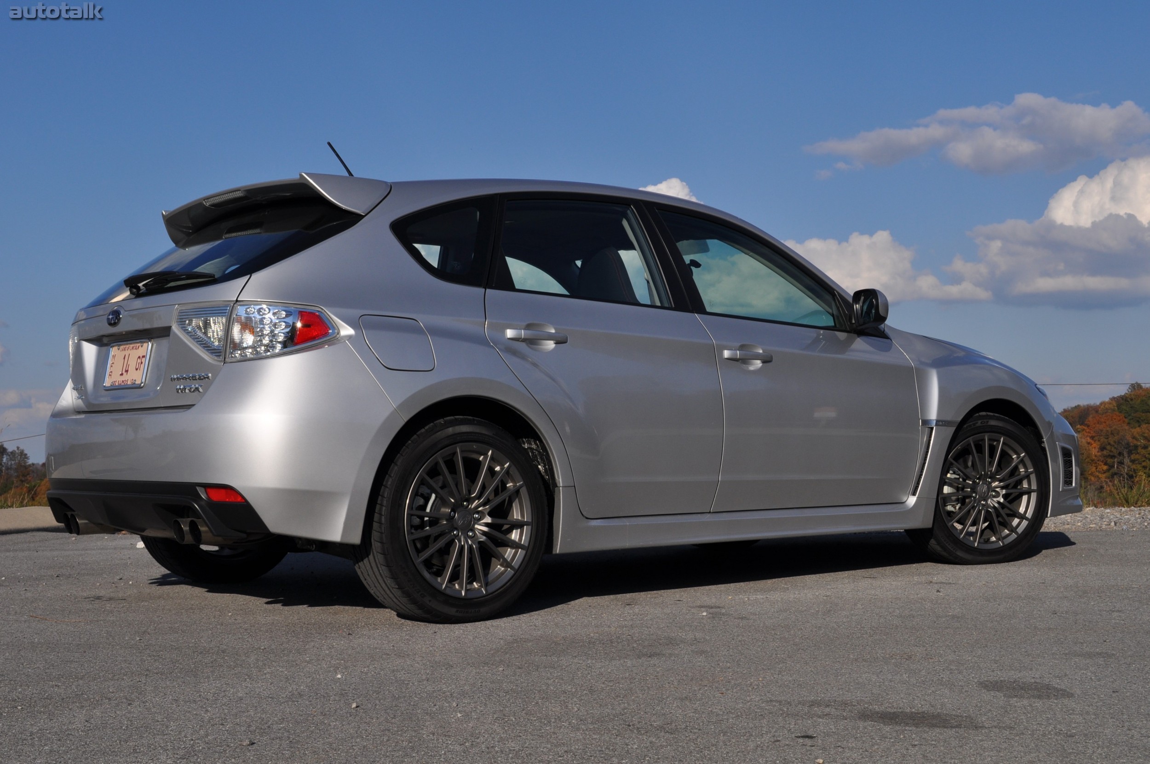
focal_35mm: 51
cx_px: 575
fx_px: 1627
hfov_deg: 38.9
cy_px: 382
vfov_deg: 26.4
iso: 200
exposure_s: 1/500
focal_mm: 34
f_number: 11
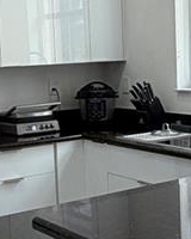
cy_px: 124
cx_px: 101
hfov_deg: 18.7
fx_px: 579
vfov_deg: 23.3
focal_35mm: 82
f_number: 2.2
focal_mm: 2.22
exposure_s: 1/121
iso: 125
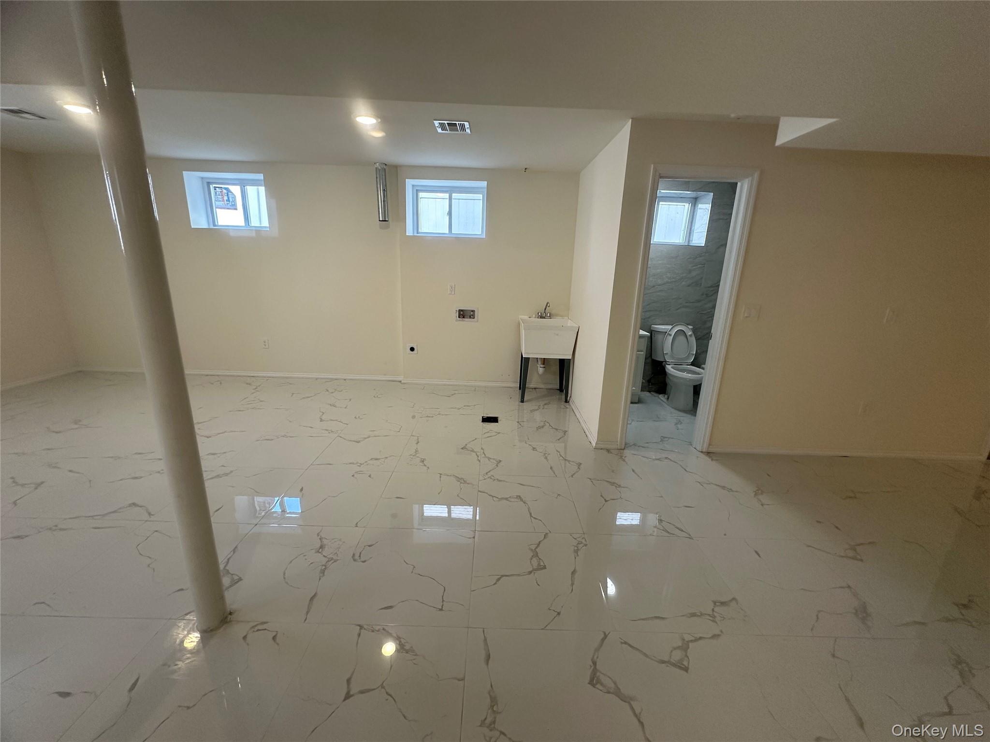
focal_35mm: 14
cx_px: 495
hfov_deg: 102.1
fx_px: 400
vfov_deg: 85.7
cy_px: 371
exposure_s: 1/120
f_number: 2.2
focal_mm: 2.22
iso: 200
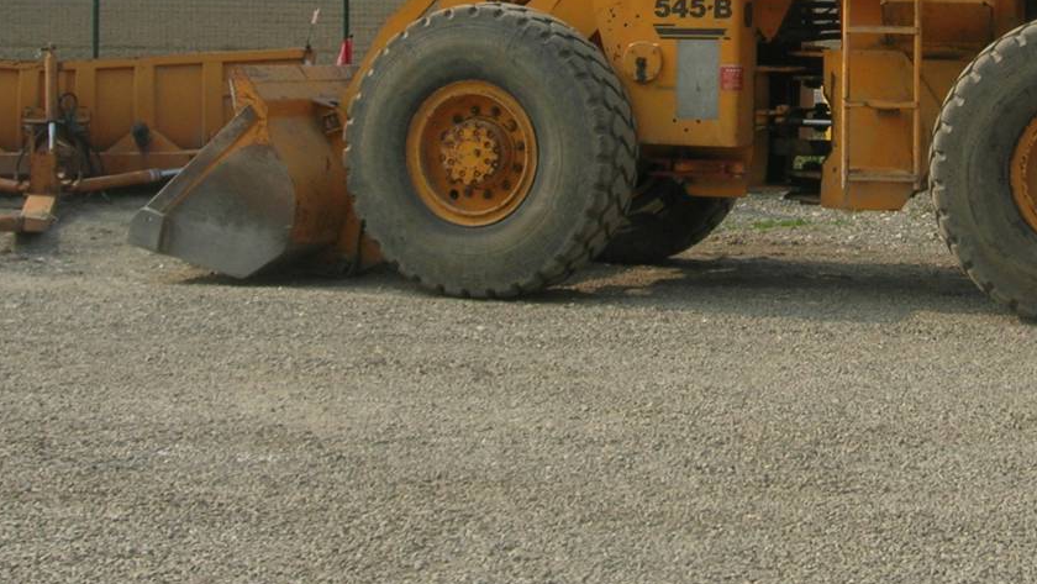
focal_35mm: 76
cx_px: 825
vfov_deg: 15.5
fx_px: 2090
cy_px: -49
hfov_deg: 27.3
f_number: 4.8
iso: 64
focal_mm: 7.8
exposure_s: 1/422
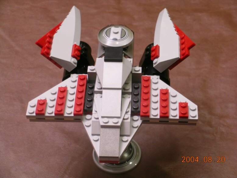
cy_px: 89
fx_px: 698
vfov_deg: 14.5
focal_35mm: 102
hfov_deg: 19.3
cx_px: 118
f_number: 4.4
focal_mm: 21.1
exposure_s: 1/3.8
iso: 65
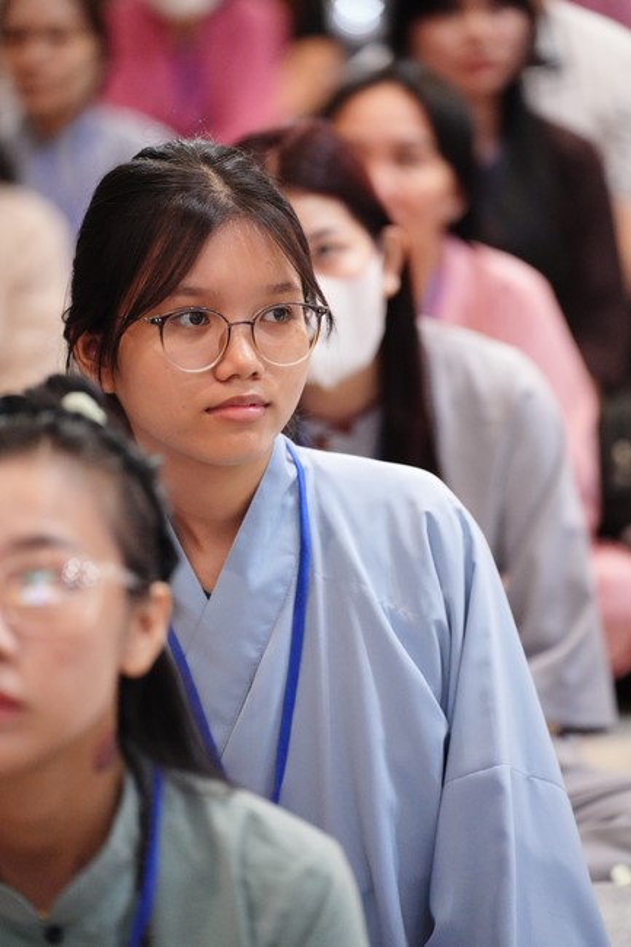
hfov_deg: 9.1
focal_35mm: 150
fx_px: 3946
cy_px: 474
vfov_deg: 13.7
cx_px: 316
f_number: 2.8
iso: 12800
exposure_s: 1/400
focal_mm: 150
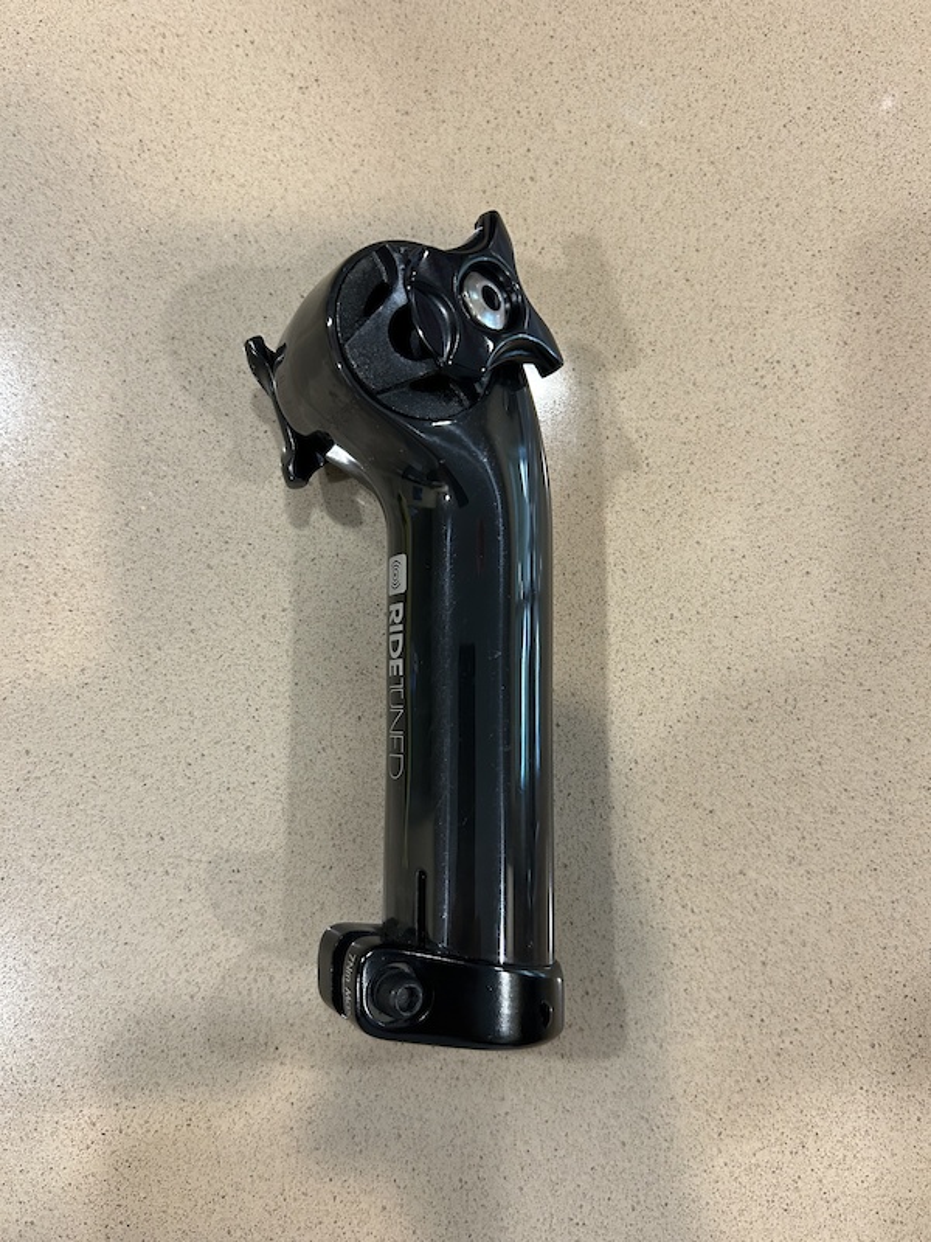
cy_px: 621
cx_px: 466
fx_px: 932
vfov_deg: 67.3
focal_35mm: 26
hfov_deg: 53.1
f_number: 1.5
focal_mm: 5.7
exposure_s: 1/60
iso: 250
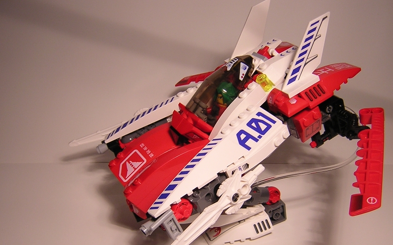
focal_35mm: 39
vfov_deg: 32.6
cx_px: 193
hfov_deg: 50.4
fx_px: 418
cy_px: 148
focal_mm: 4.7
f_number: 2.6
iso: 100
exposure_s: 1/42.4
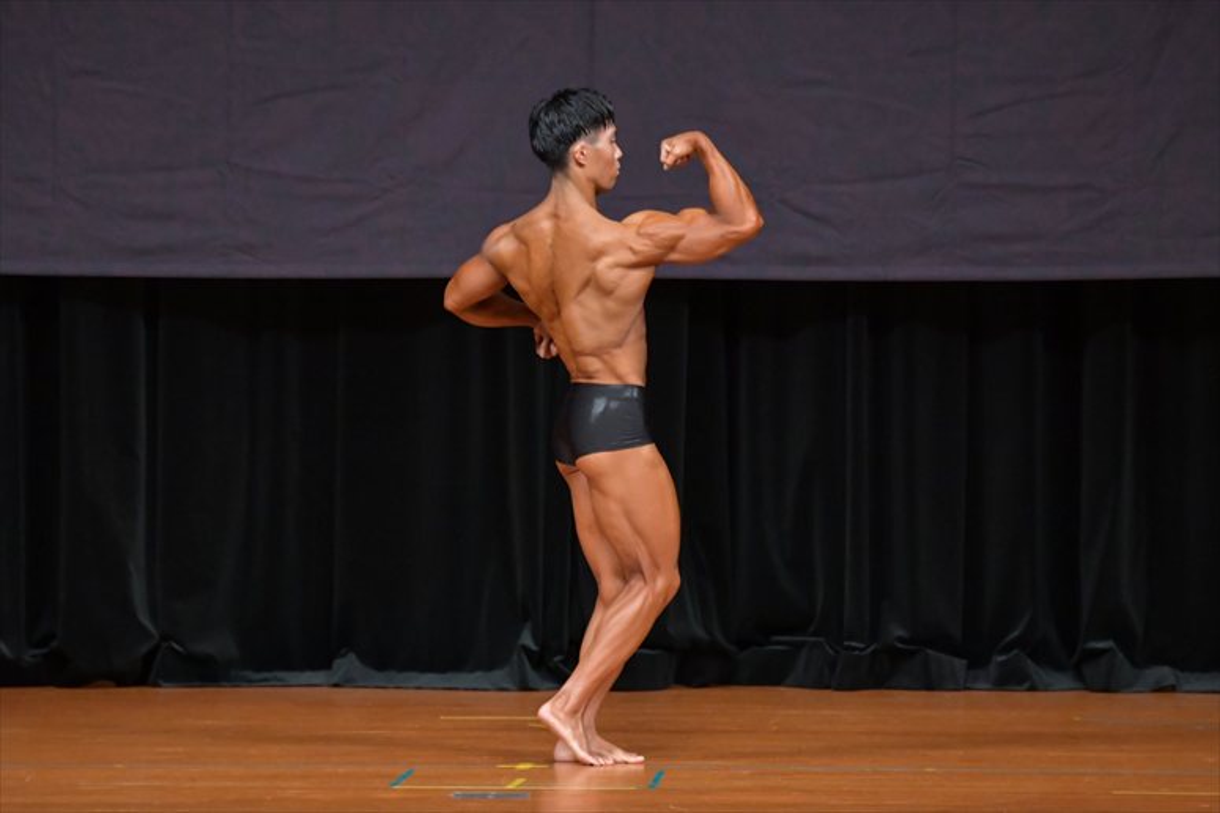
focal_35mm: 285
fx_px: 9654
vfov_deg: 4.8
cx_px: 610
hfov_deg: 7.2
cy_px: 406
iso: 5000
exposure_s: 1/400
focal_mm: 190
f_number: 5.6
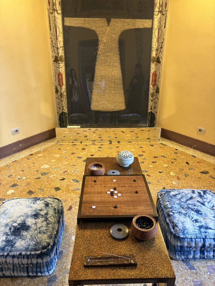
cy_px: 143
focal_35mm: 26
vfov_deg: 67.3
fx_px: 215
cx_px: 108
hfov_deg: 53.1
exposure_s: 1/50
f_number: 1.6
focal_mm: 5.96
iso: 160
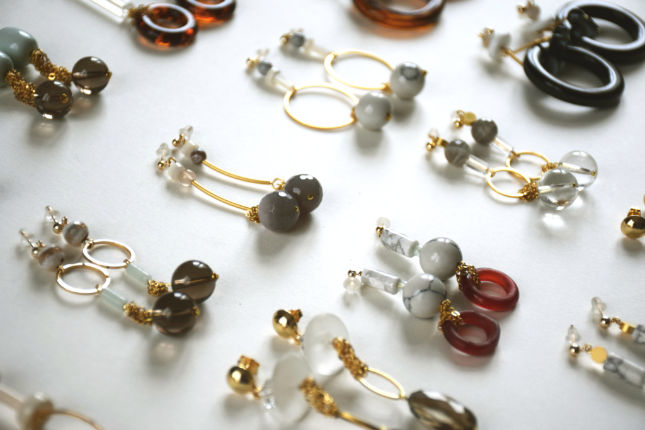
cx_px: 322
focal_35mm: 90
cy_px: 215
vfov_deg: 15.2
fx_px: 1613
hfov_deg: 22.6
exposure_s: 1/250
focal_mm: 60
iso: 500
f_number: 5.6
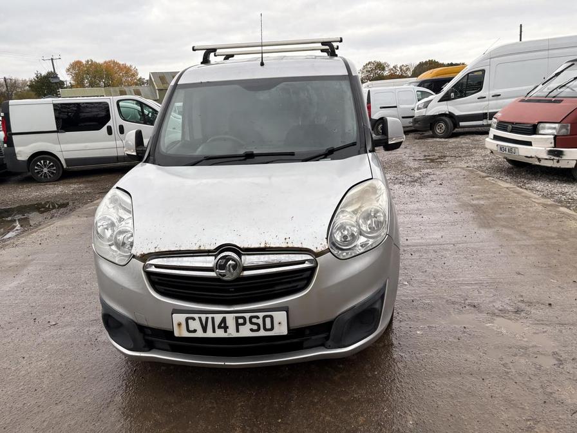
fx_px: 433
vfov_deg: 53.1
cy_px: 216
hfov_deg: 67.3
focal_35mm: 26
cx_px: 288
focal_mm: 5.96
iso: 50
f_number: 1.6
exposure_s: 1/468
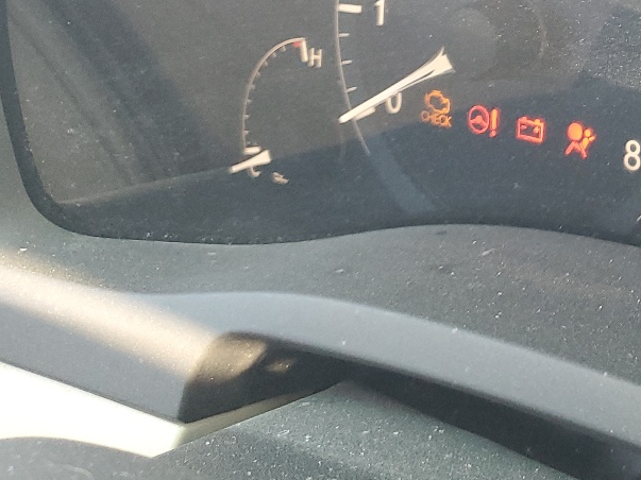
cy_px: -70
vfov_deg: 20.2
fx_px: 1277
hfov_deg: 24.6
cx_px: 831
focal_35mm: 69
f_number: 1.5
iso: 119
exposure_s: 1/60.2
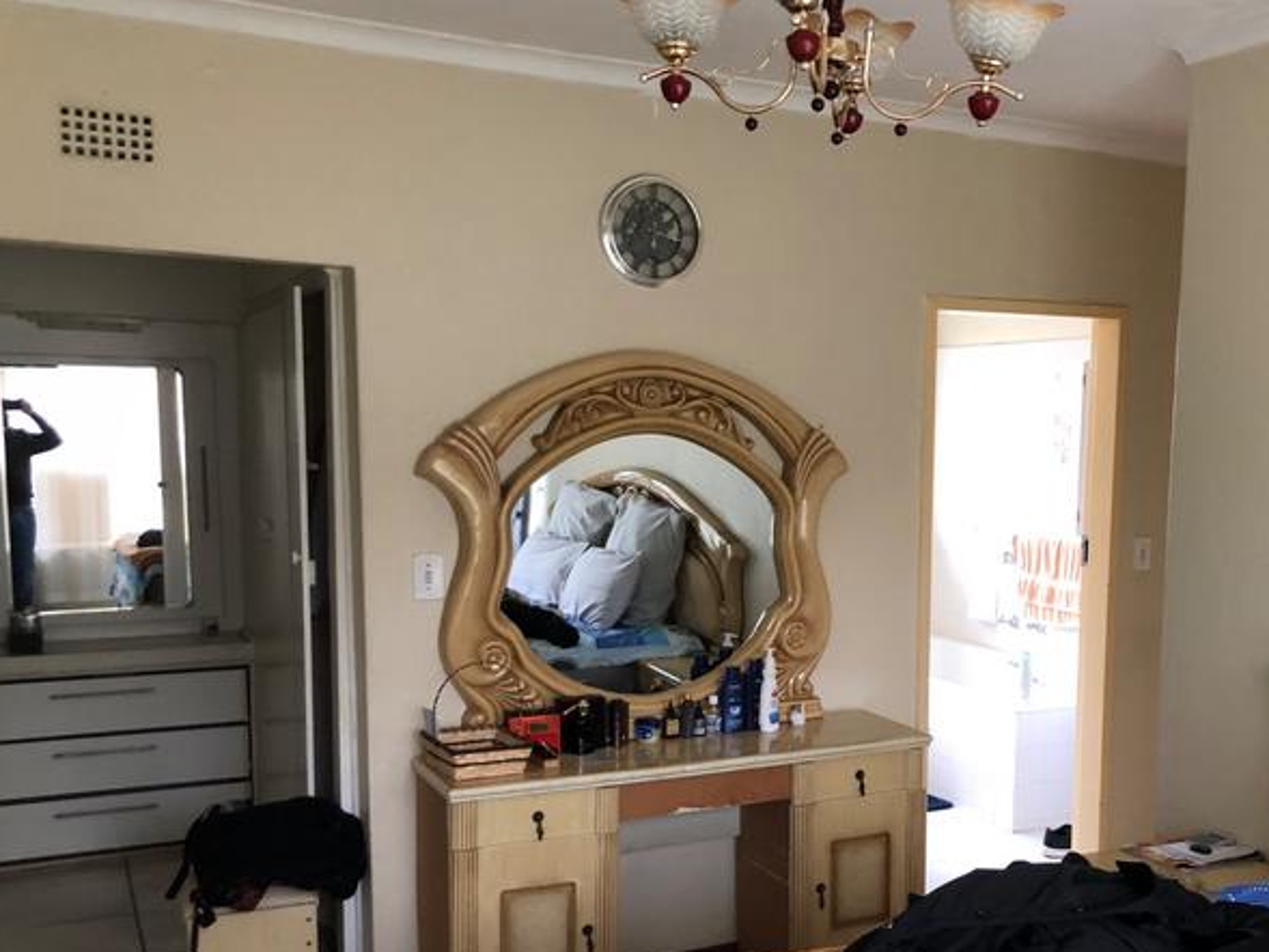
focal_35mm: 38
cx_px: 840
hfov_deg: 48.2
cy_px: 575
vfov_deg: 37.6
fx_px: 1393
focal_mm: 3.99
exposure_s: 1/15
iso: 50
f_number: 1.8
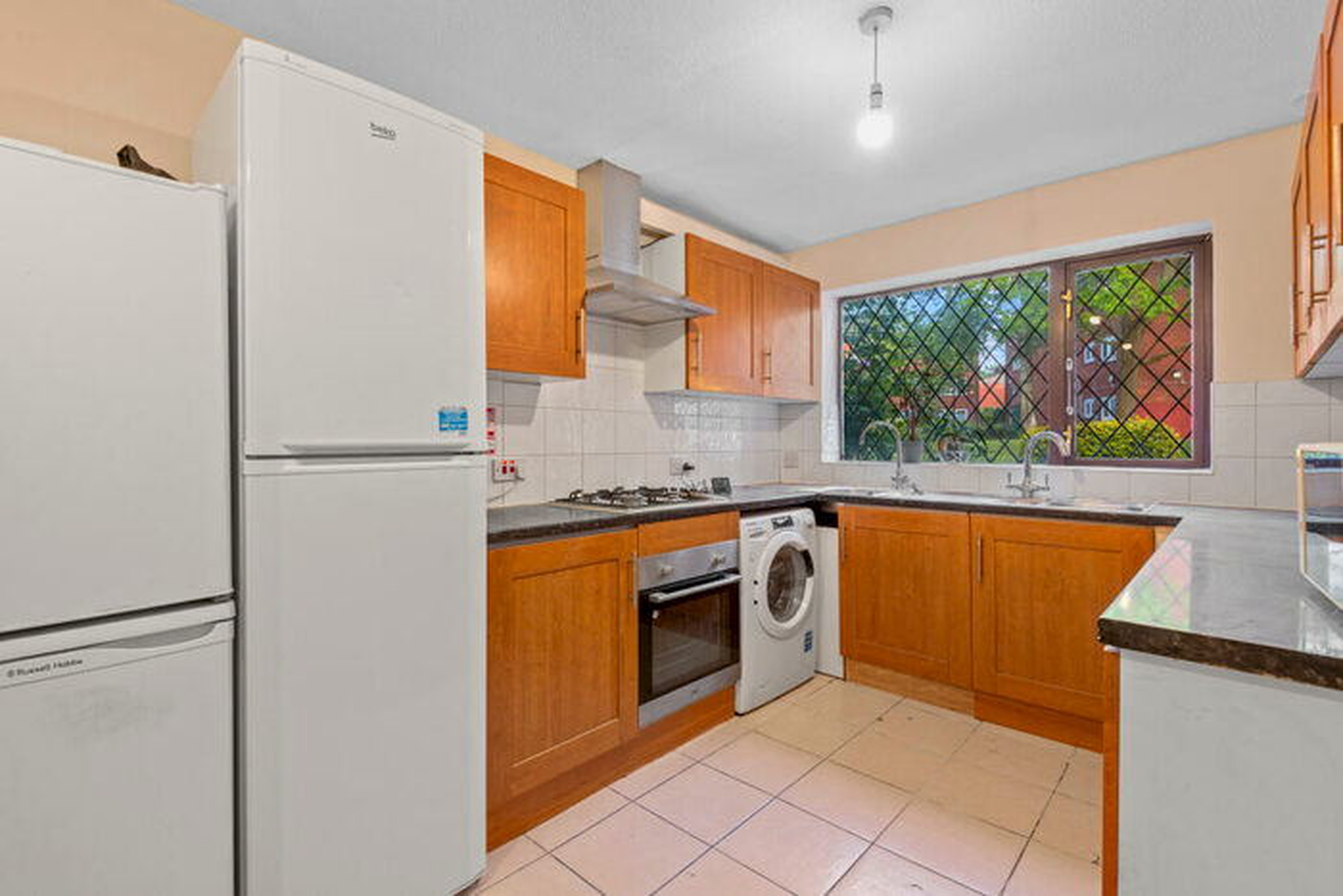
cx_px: 672
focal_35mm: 16
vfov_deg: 73.8
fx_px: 597
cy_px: 448
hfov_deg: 96.7
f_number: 9
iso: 400
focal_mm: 16
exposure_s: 1/2.5
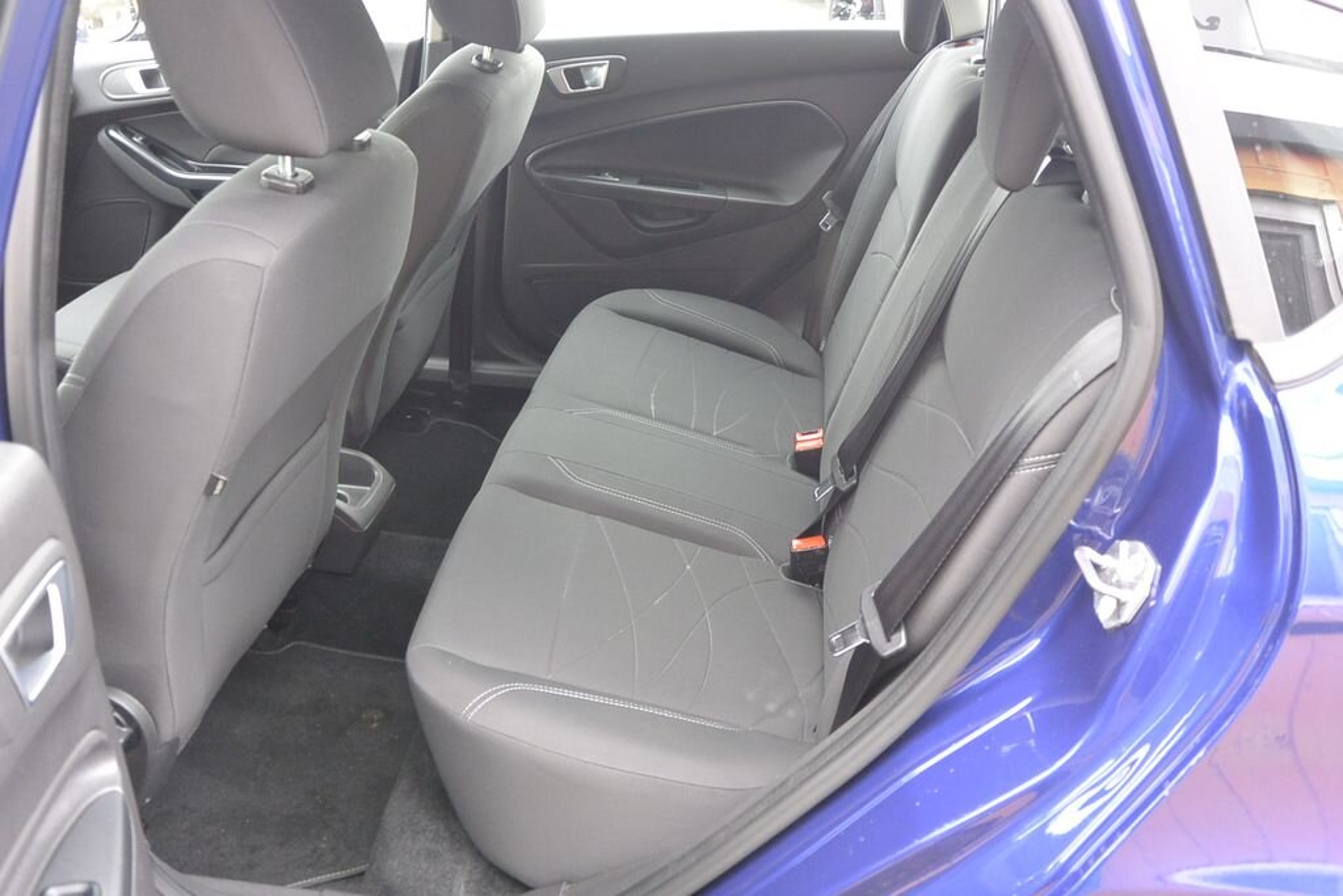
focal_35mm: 29
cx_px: 672
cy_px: 448
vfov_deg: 45.0
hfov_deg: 63.7
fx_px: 1082
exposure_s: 1/60
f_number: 3.5
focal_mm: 11
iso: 500
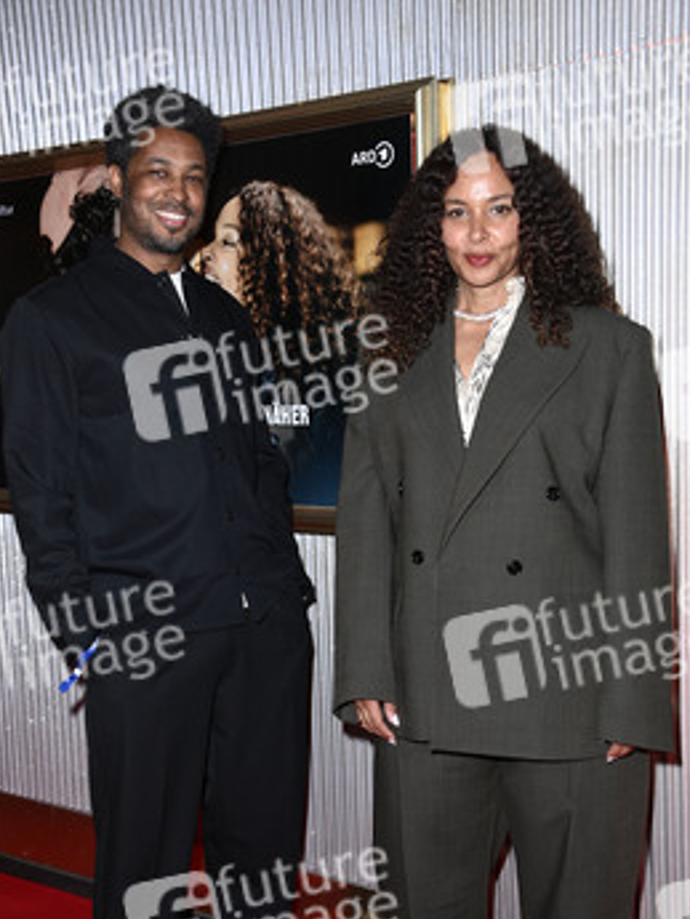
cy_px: 511
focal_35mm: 49
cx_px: 338
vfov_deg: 38.8
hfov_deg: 29.7
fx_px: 1301
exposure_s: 1/250
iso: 1250
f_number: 5.6
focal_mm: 44
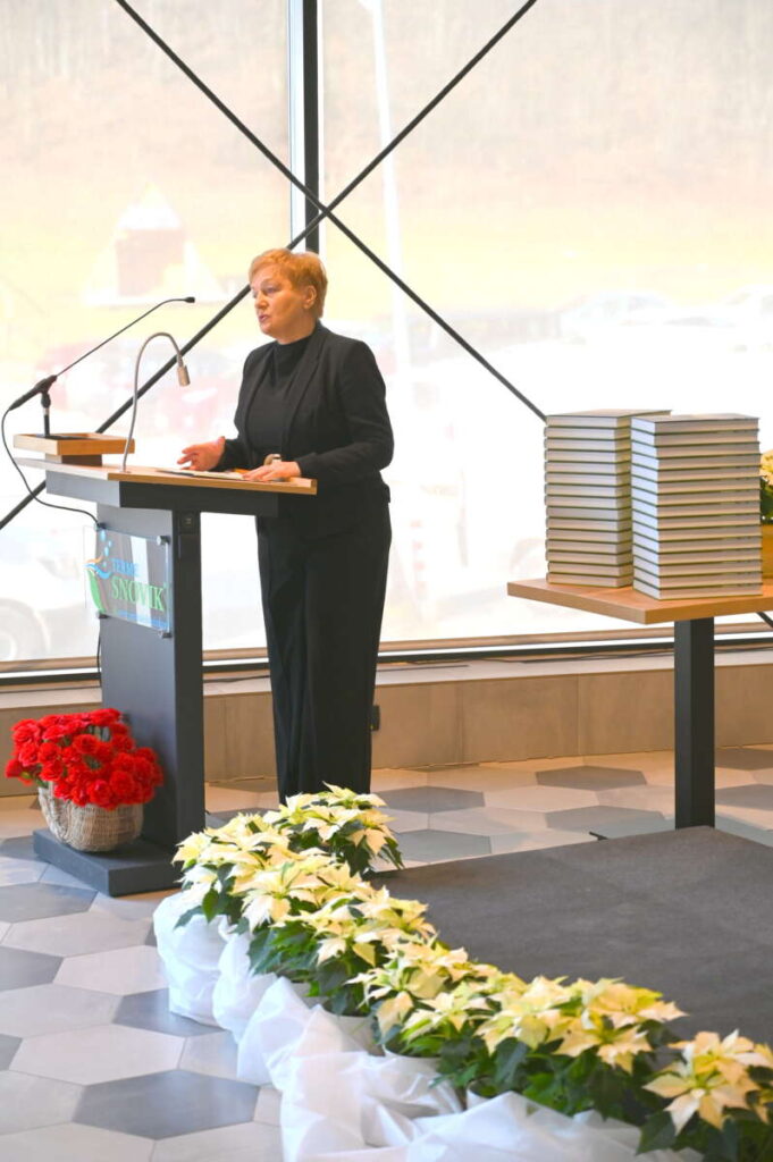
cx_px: 386
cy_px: 581
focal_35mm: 70
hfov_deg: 19.4
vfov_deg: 28.9
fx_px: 2258
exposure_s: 1/160
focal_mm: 70
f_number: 4
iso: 800
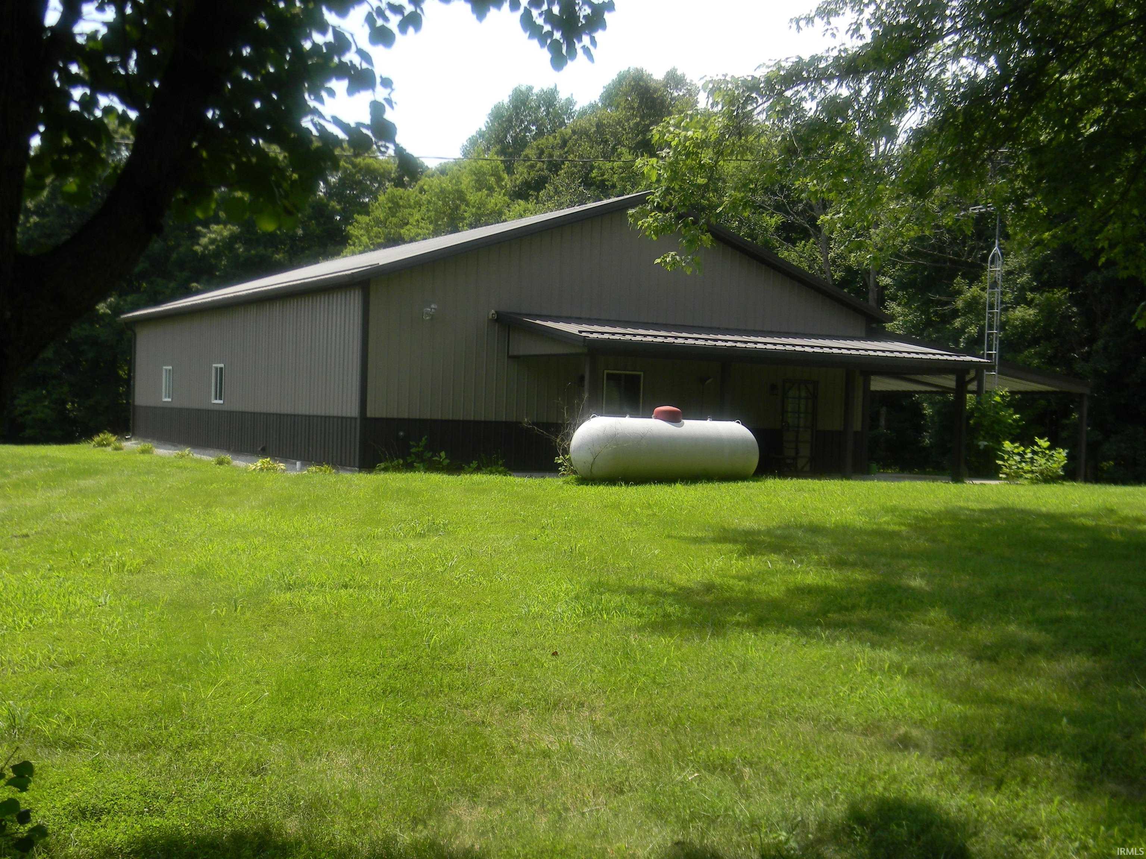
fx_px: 1357
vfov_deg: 35.1
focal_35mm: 41
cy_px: 430
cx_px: 573
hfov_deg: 45.8
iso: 80
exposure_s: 1/478
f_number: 3.8
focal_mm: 7.3
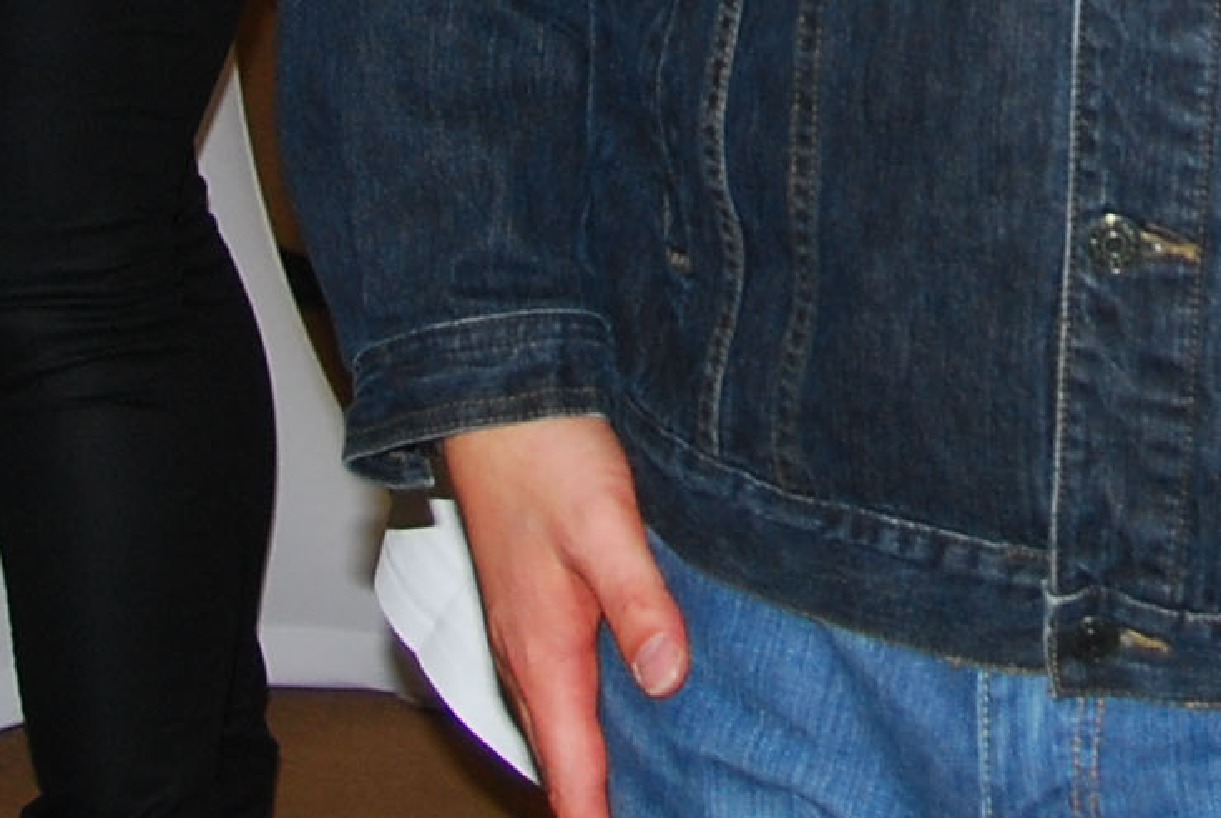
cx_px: 1274
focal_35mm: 182
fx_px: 6168
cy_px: -1024
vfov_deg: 7.2
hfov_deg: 11.2
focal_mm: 23
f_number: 3.8
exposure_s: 1/60
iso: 200
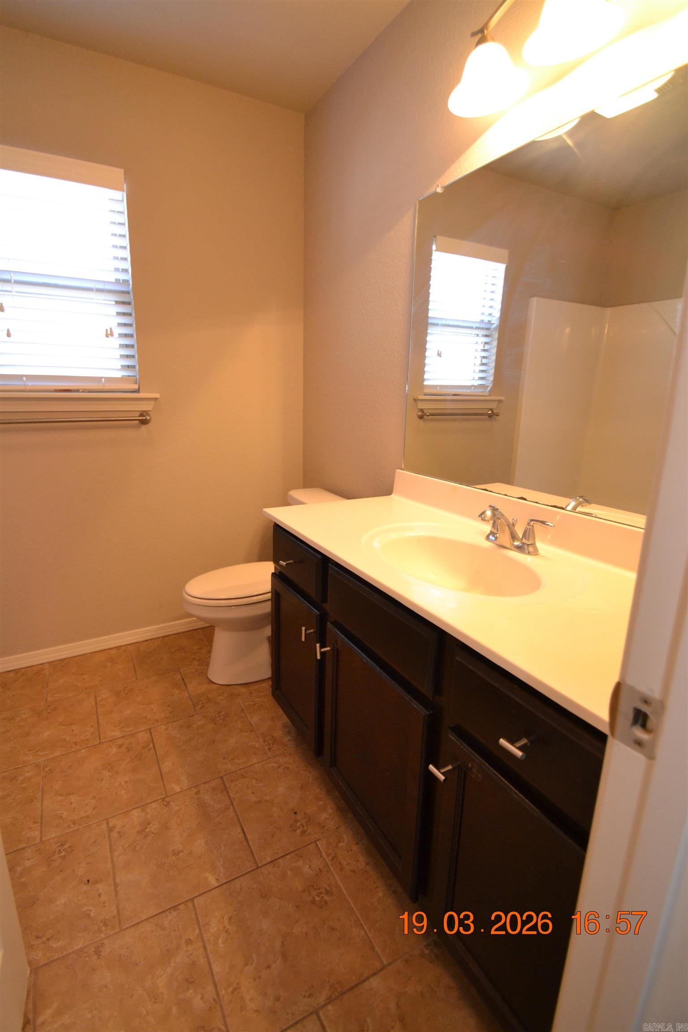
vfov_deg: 100.4
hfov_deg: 77.3
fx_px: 430
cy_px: 516
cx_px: 344
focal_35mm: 15
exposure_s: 1/60
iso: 1100
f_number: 3.5
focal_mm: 10
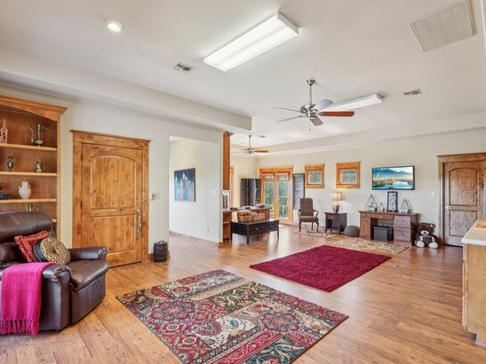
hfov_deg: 85.8
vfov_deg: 69.9
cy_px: 189
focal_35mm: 19
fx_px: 261
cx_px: 264
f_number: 8
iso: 400
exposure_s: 1/30
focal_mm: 16.5
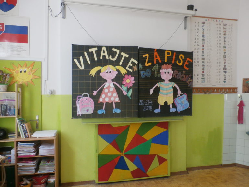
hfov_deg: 69.4
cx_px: 124
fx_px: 180
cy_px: 94
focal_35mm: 25
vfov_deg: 54.9
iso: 200
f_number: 3
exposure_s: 1/50
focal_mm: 4.5
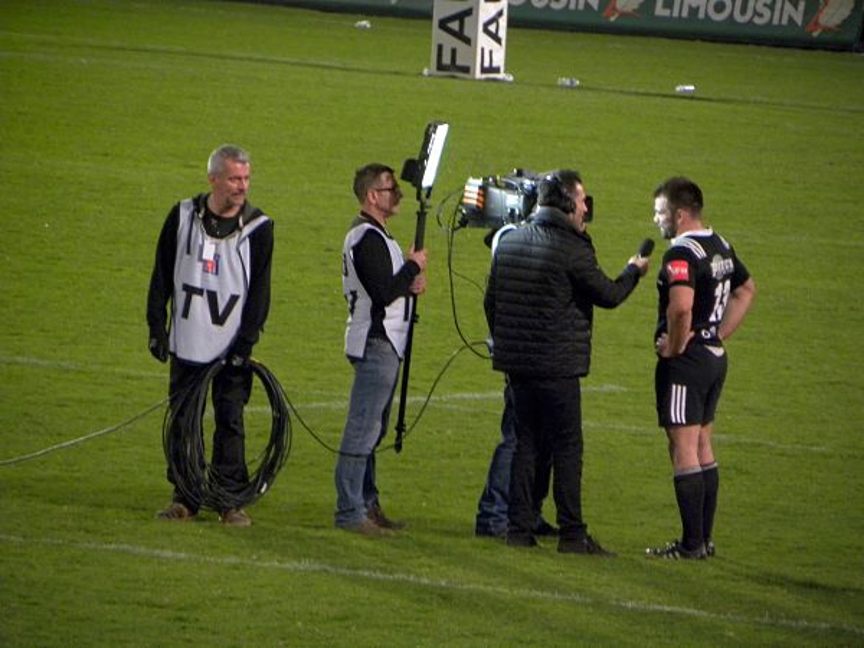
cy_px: 324
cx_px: 432
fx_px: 12006
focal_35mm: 481
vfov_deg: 3.1
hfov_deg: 4.1
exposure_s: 1/36.2
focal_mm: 85.6
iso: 400
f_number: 5
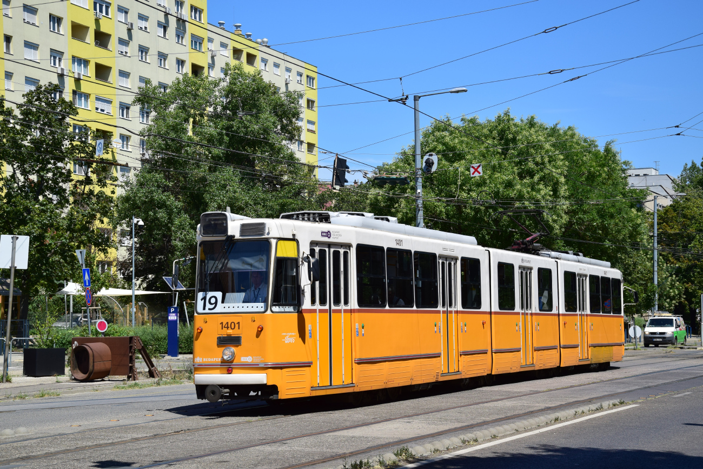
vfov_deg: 18.9
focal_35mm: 72
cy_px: 234
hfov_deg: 28.1
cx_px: 352
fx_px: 1406
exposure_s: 1/1000
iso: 200
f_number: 6.3
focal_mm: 48
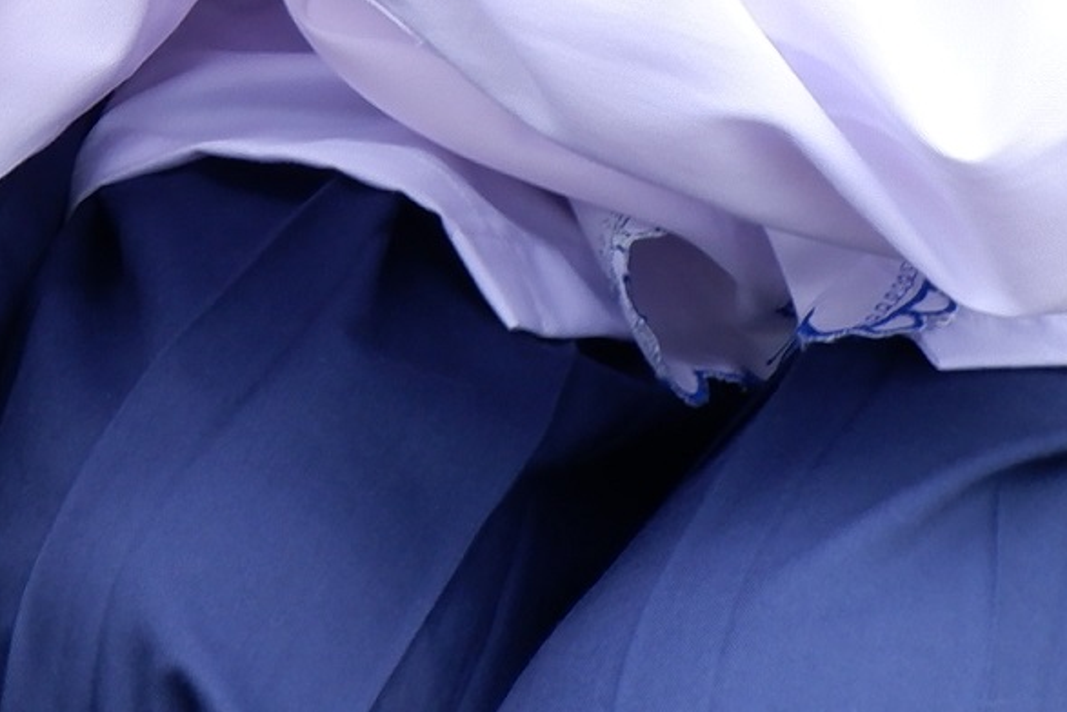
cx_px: -1412
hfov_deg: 8.0
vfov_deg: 5.5
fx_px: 7087
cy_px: -1090
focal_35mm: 239
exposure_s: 1/150
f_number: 8
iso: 200
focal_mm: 26.4
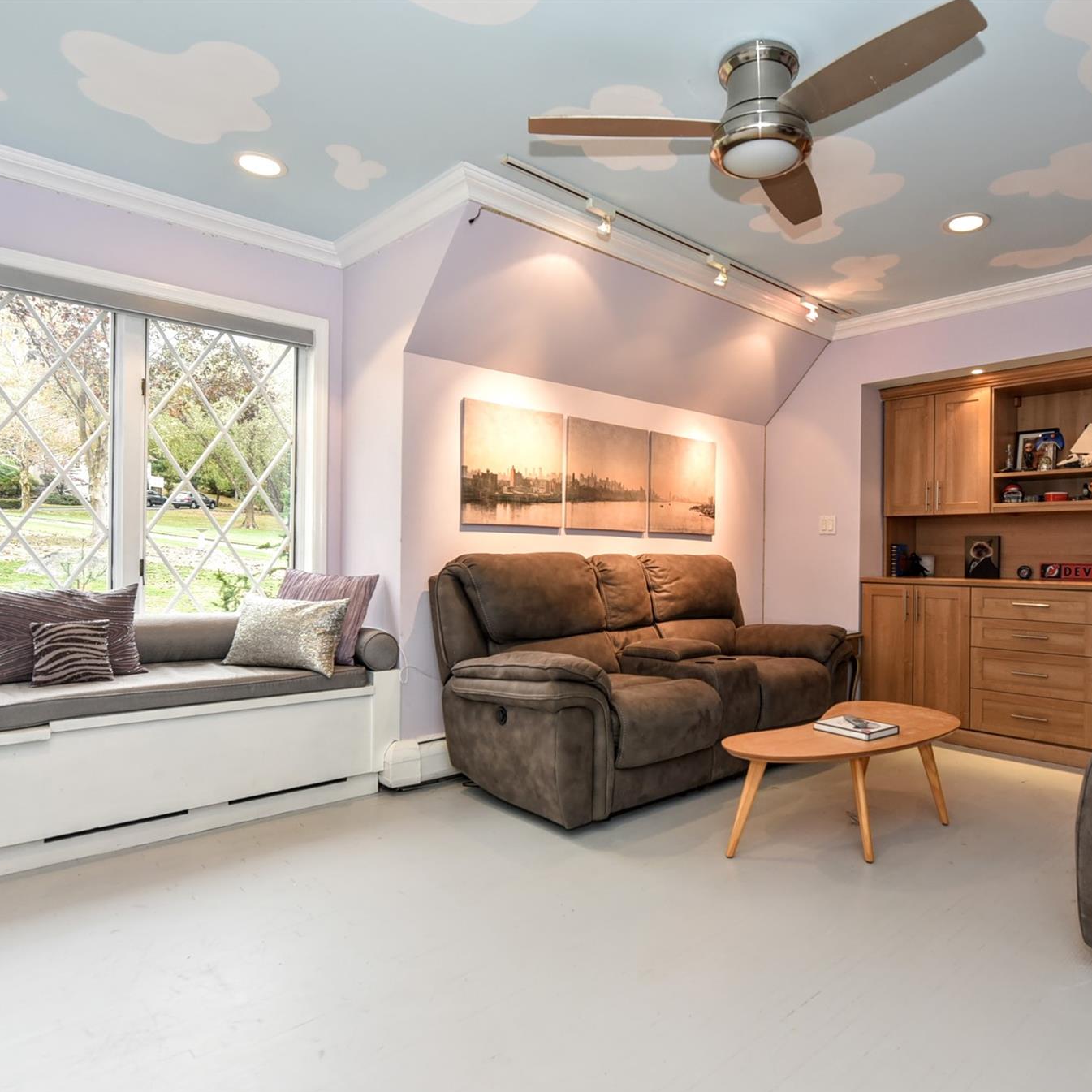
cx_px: 663
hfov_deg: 68.8
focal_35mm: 22
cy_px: 552
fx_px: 785
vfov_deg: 69.6
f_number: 4.8
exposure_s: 1/90
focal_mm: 17
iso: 800
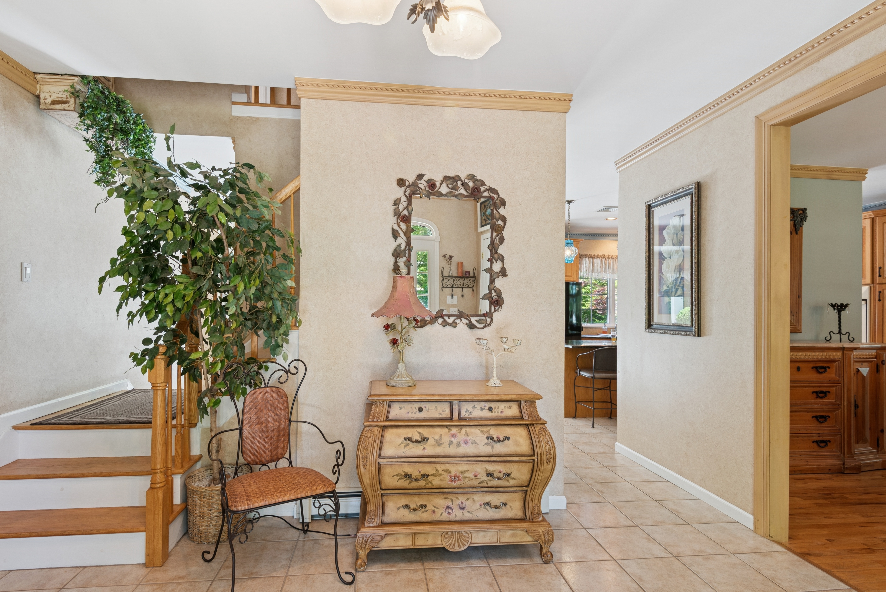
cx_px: 430
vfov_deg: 70.5
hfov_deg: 93.2
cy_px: 302
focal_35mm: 17
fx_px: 419
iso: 200
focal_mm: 16
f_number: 9
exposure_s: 1/8
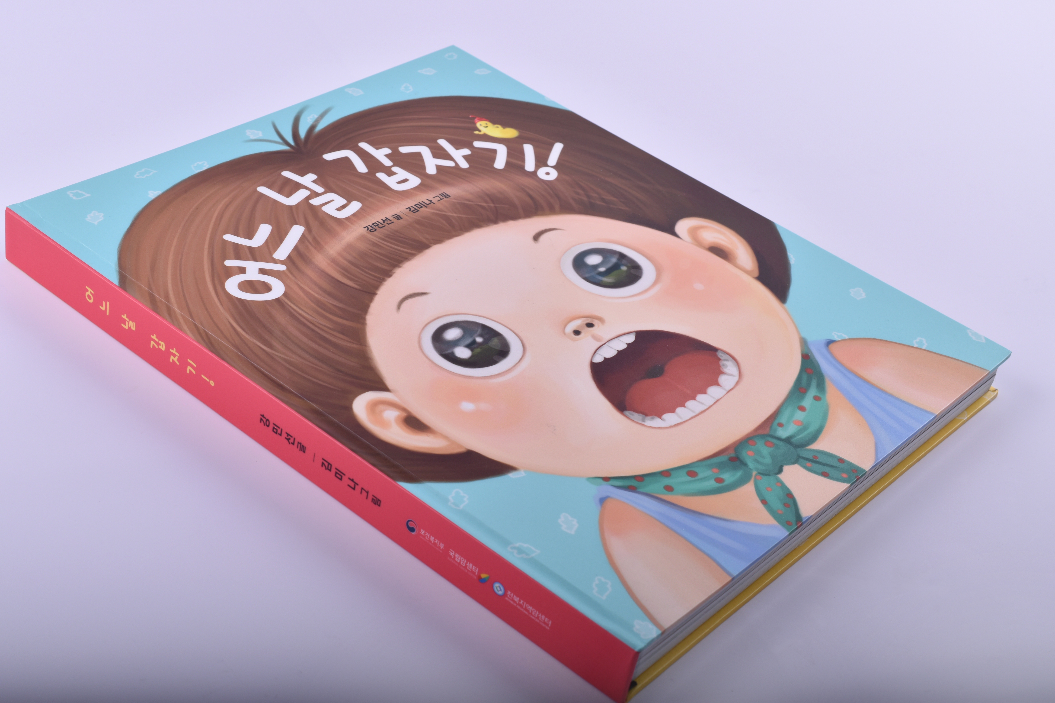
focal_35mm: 60
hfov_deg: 33.4
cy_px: 352
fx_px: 1758
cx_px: 528
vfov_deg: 22.6
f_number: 9
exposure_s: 1/200
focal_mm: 40
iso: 100
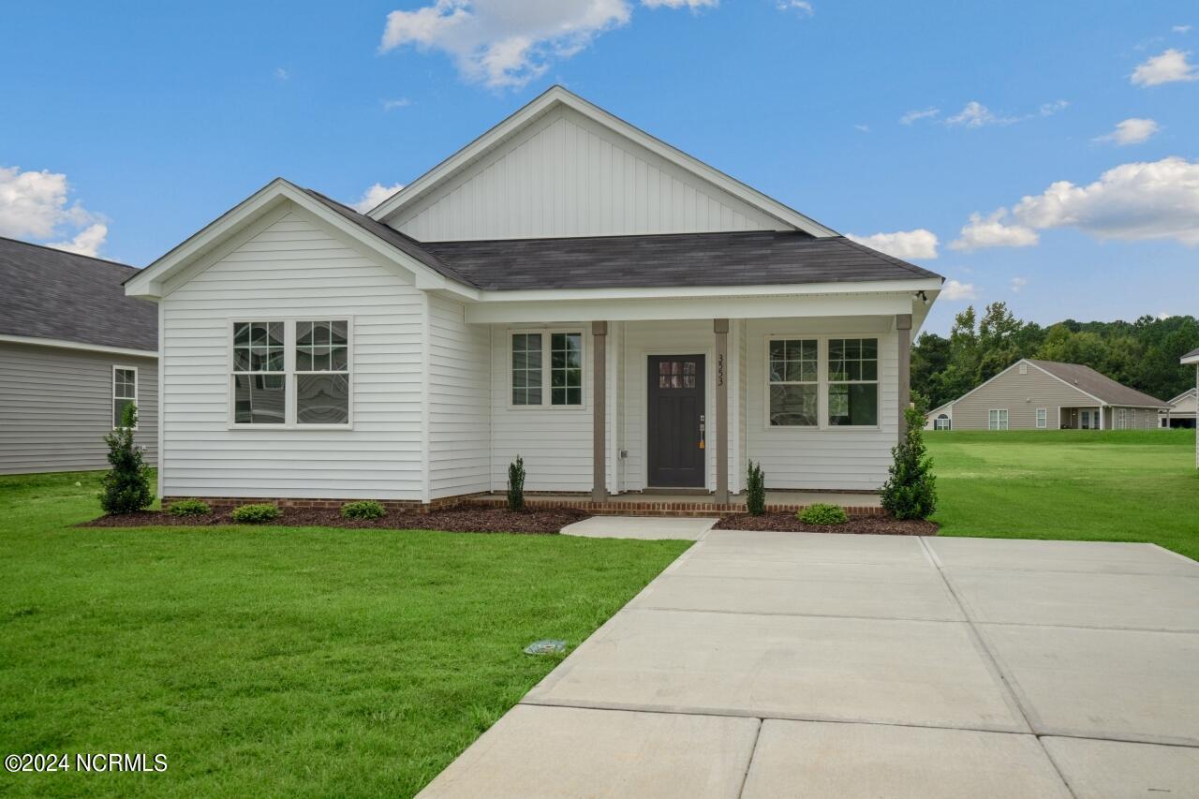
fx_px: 1165
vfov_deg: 37.8
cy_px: 400
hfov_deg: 54.4
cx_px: 600
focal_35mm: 35
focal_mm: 35
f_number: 9
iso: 250
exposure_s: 1/320
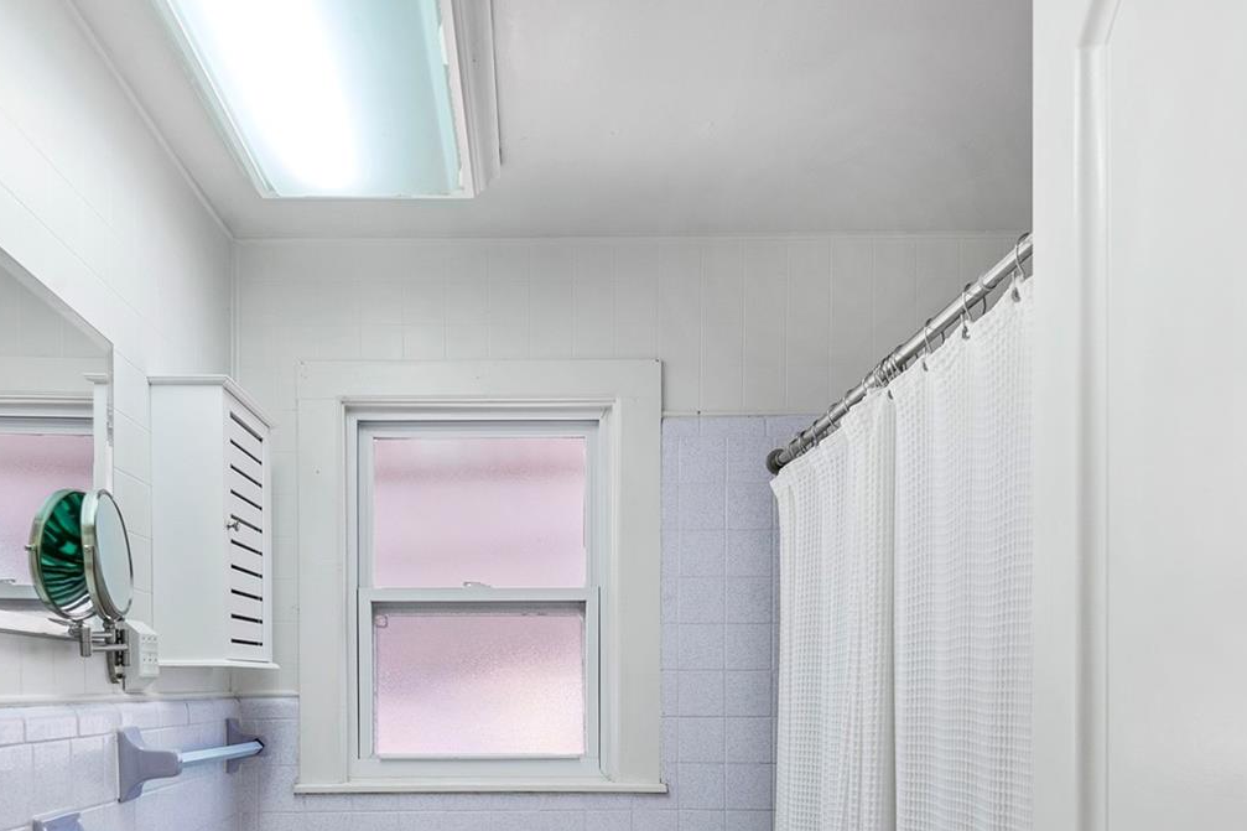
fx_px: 935
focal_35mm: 27
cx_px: 520
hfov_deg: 66.9
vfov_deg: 45.8
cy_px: 649
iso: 100
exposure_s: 1/4
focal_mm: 17
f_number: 9
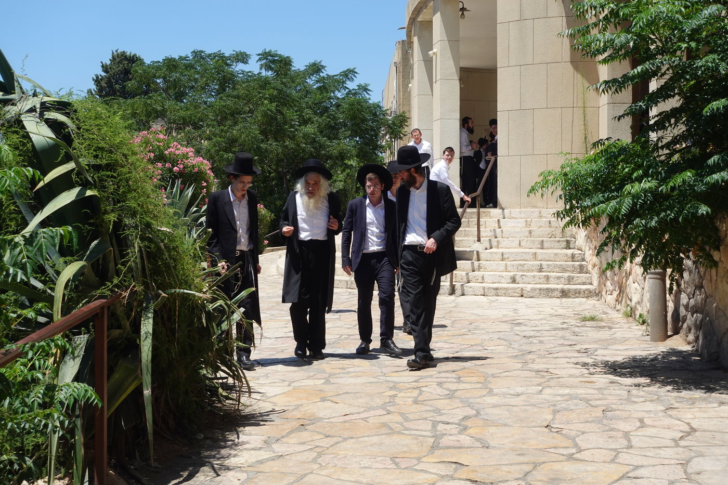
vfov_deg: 24.2
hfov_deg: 35.6
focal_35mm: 56
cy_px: 242
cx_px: 364
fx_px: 1132
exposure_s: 1/500
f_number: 5.6
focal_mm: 21.08
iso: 125
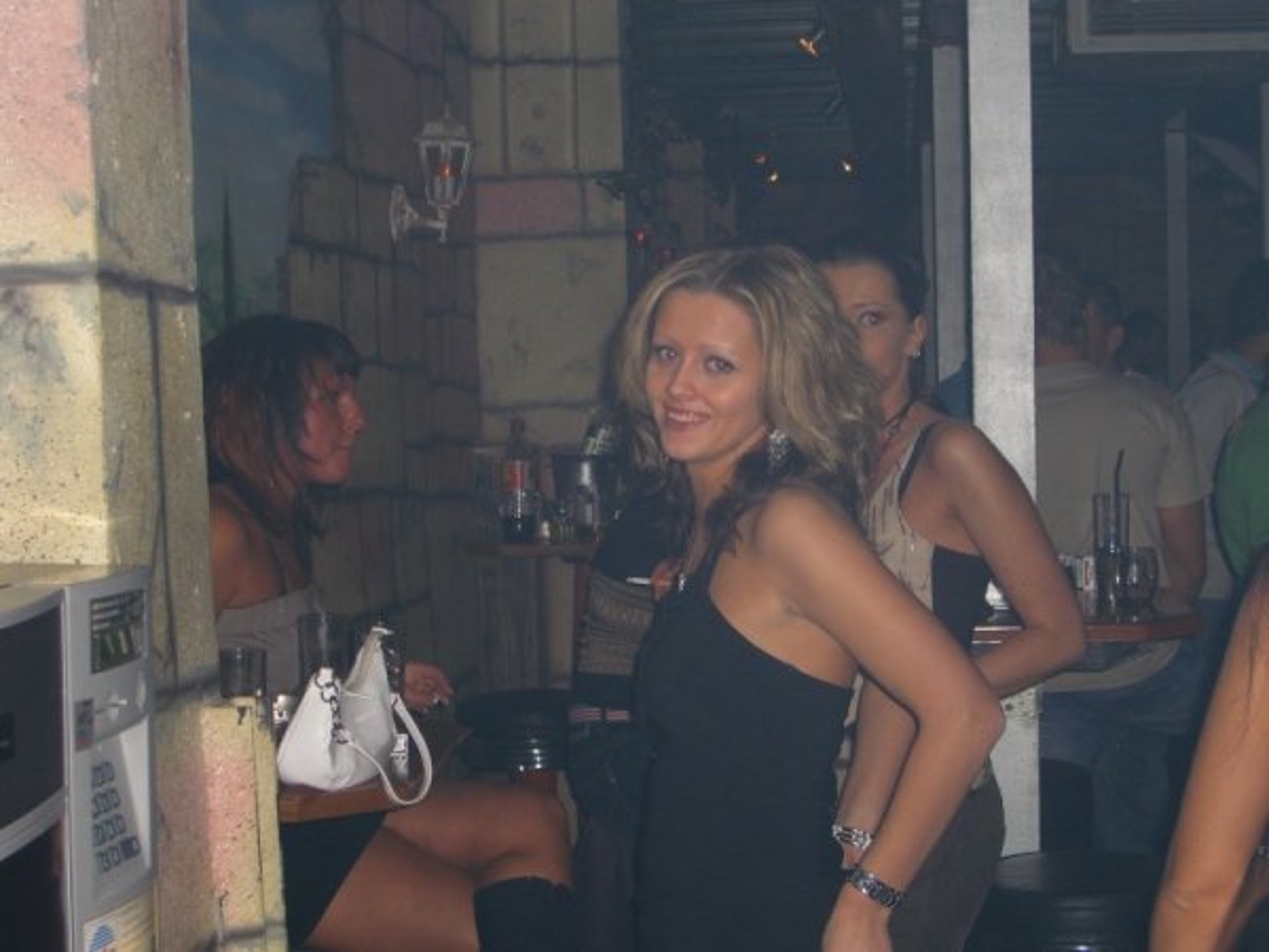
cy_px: 476
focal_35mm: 68
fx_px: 2493
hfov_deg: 28.6
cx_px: 634
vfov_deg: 21.6
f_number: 4
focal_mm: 14.2
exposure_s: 1/60
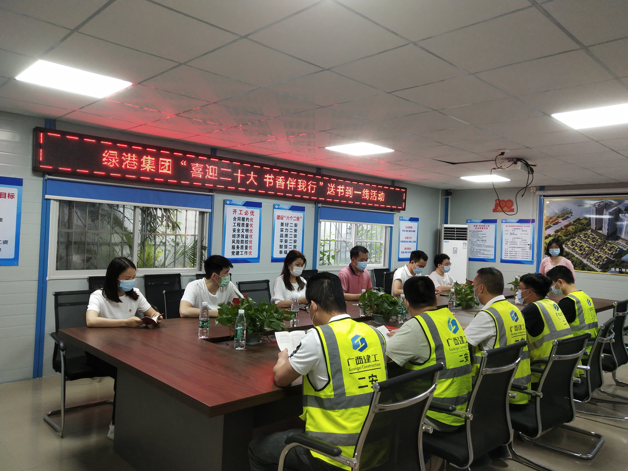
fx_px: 544
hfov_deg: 60.0
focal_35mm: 30
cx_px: 314
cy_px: 236
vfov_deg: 46.8
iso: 137
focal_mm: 3.95
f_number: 1.8
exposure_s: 1/100
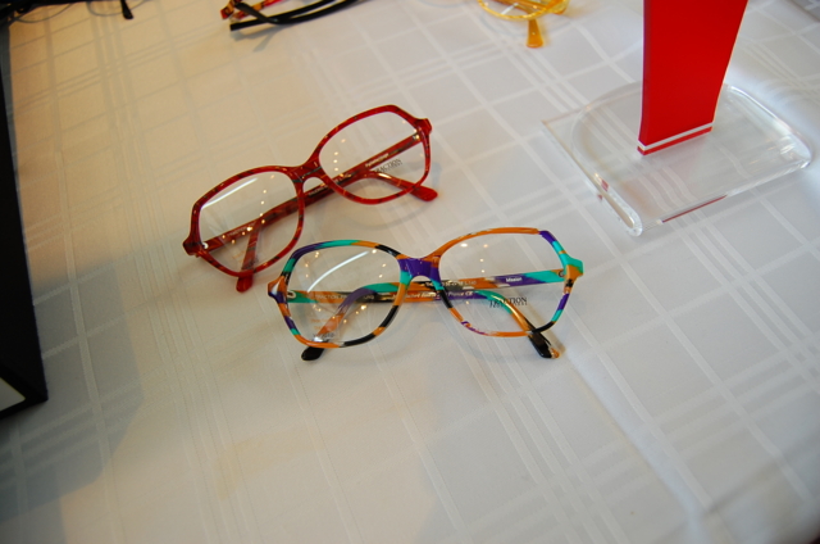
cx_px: 410
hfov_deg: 67.5
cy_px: 272
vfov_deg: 47.7
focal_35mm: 27
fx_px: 614
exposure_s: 1/100
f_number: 3.5
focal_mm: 18
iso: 200
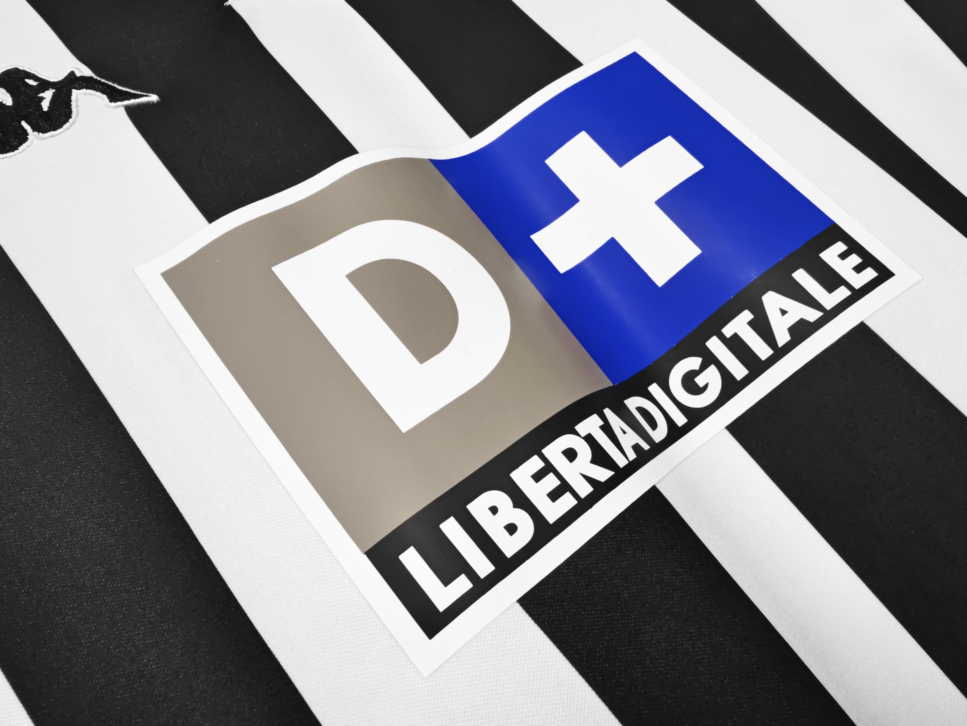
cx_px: 484
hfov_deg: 73.9
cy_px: 363
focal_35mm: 23
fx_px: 643
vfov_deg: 58.9
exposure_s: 1/50
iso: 319
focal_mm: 2.59
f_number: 2.2
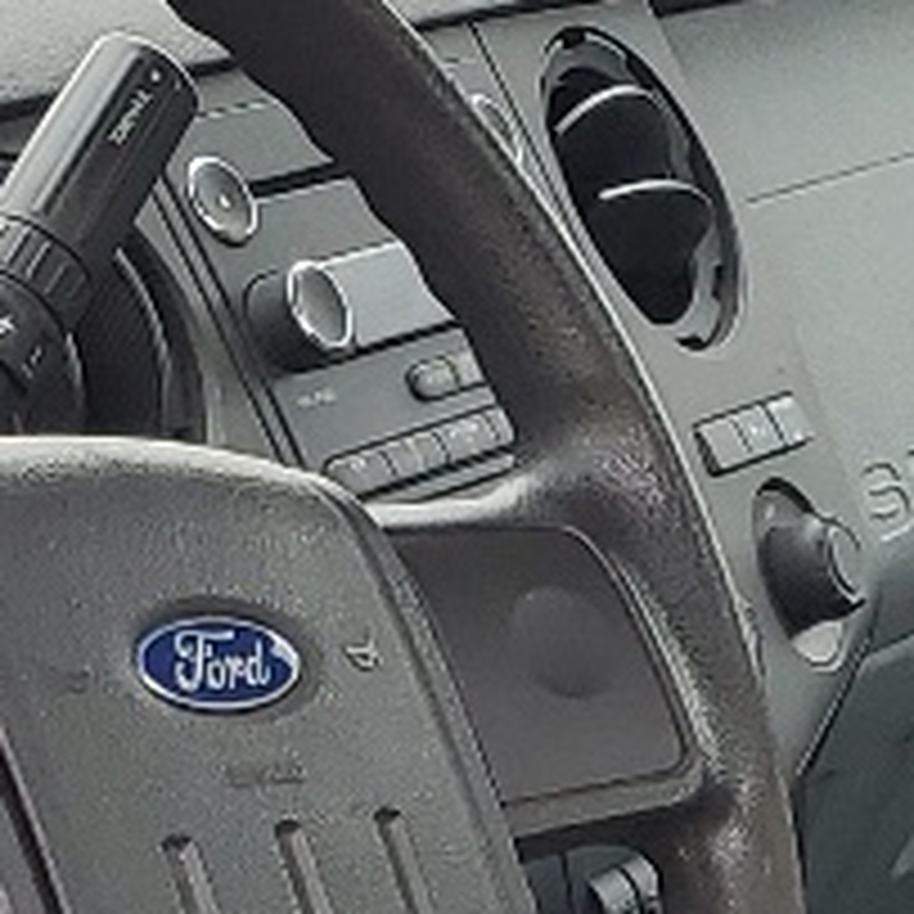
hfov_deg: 9.6
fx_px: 5407
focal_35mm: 181
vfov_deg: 9.4
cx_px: 698
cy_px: 1400
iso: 50
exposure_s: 1/196
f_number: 1.5
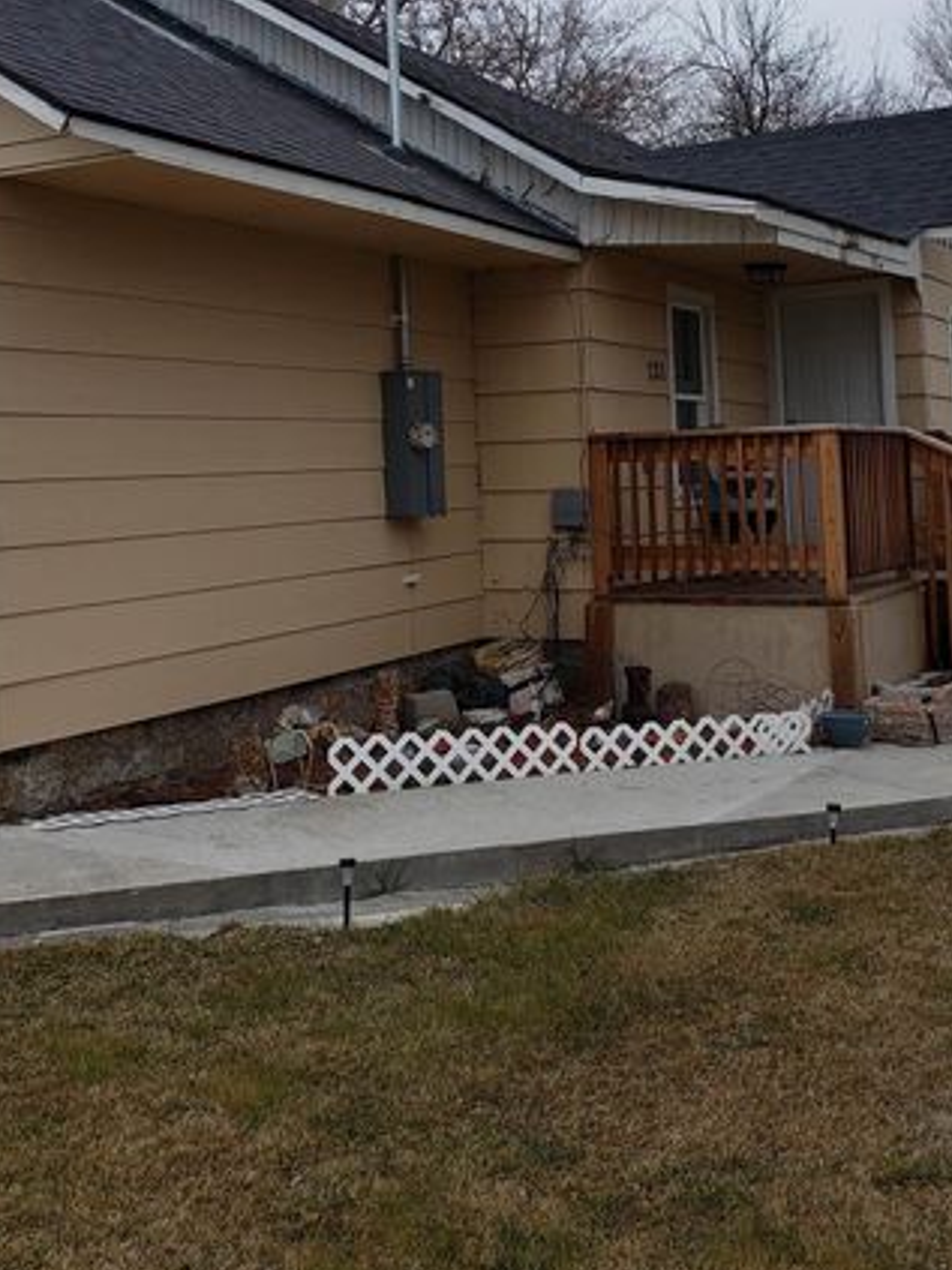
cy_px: 371
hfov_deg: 35.0
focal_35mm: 41
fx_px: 1504
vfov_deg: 44.7
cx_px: 577
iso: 50
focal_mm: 4.3
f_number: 2.4
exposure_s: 1/536
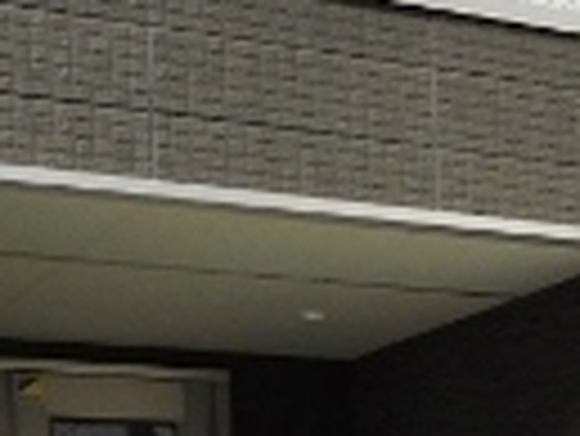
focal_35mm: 114
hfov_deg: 16.5
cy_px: 805
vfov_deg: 11.9
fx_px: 1912
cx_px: 706
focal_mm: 4
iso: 125
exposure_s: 1/500
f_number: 6
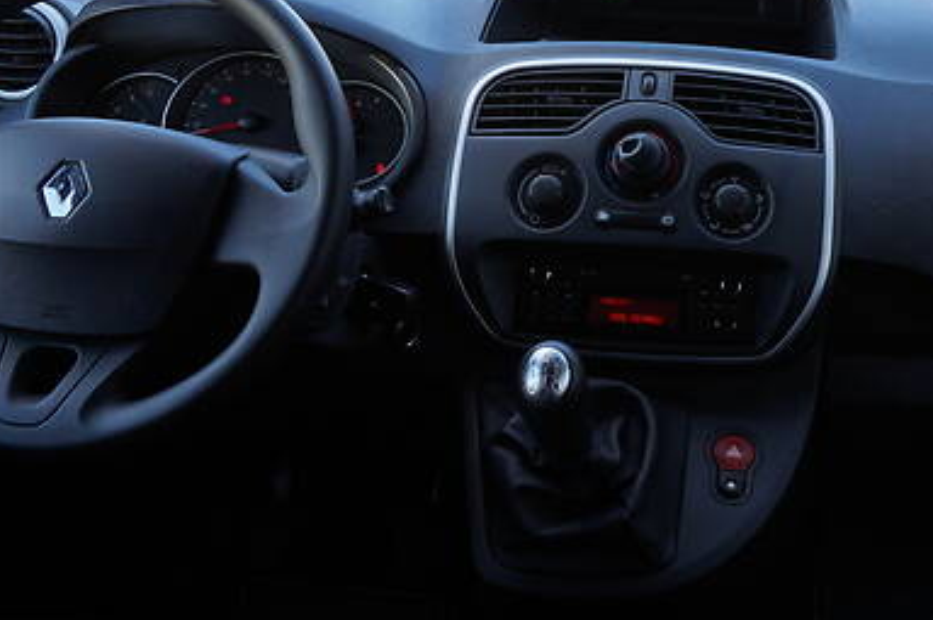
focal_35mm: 50
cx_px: 639
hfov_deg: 39.1
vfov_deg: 26.7
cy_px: 181
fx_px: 1294
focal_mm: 16
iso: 200
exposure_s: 1/100
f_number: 7.1
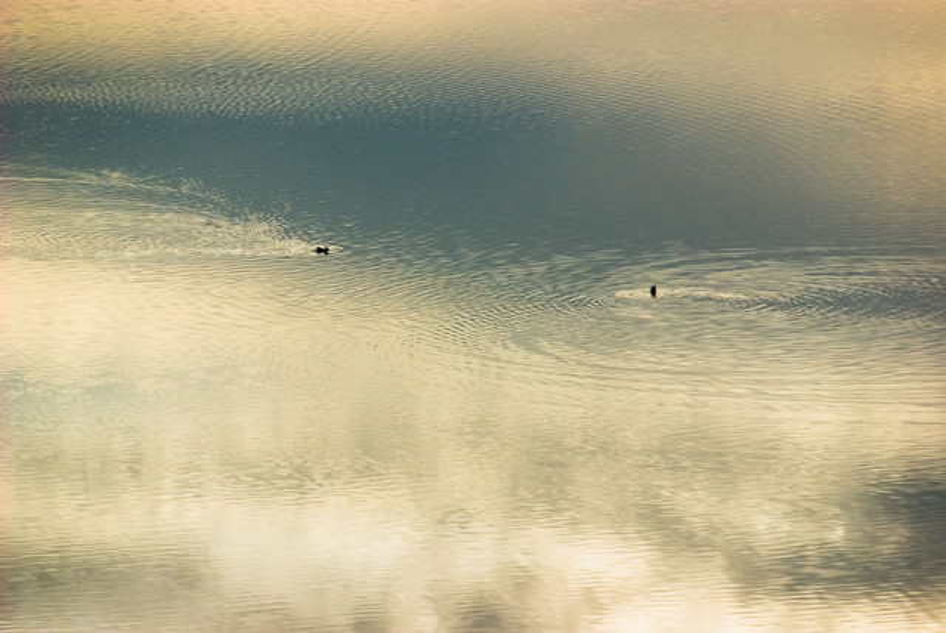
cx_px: 473
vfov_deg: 3.1
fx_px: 11835
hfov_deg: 4.6
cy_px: 316
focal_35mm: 450
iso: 200
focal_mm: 300
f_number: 6.3
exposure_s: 1/320
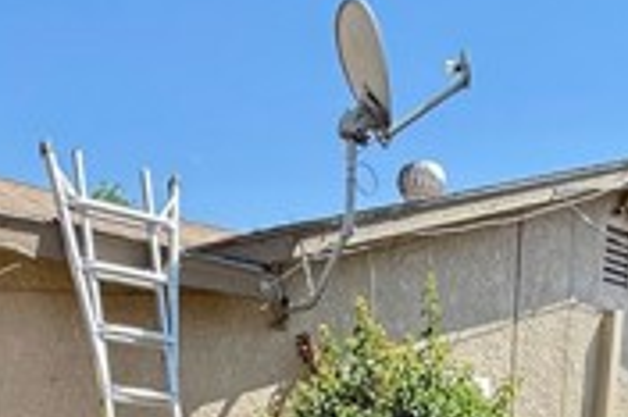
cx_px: 414
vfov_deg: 19.9
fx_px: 924
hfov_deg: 37.2
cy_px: 713
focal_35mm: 53
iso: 50
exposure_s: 1/351
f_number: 2.2
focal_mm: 2.22
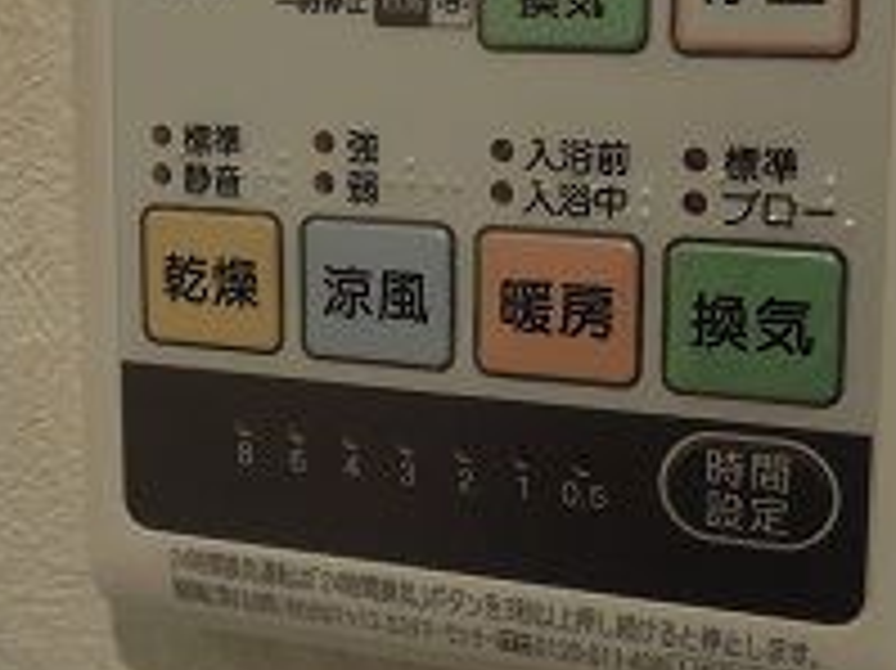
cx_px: 450
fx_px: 1500
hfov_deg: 33.3
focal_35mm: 58
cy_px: 175
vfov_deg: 24.9
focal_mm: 4.3
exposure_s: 1/40
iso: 160
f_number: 2.8
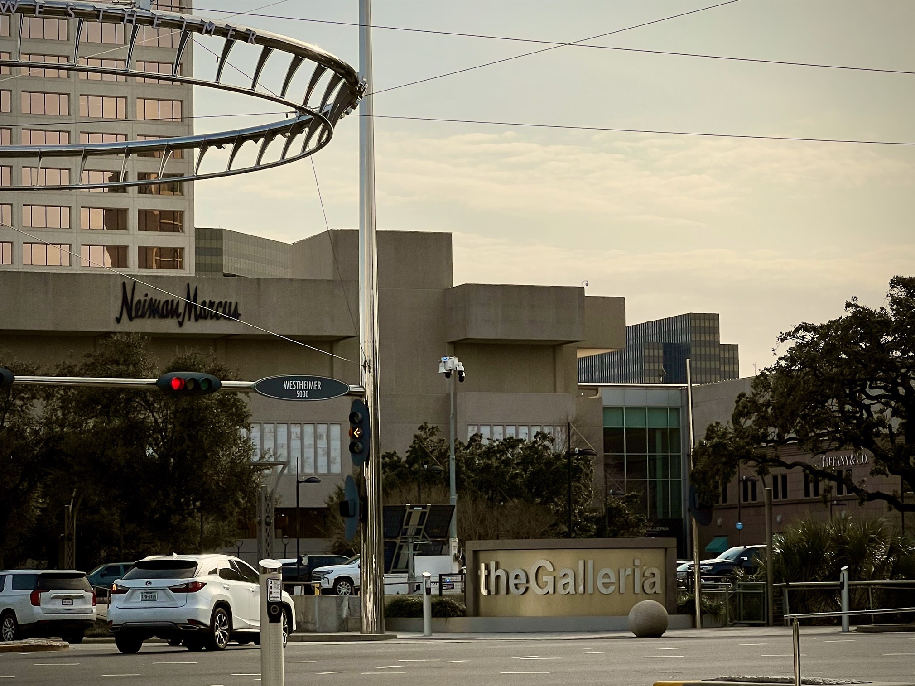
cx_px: 460
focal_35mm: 78
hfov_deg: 25.0
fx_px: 2062
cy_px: 346
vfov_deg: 18.9
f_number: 2.8
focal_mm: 9
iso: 32
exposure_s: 1/1727
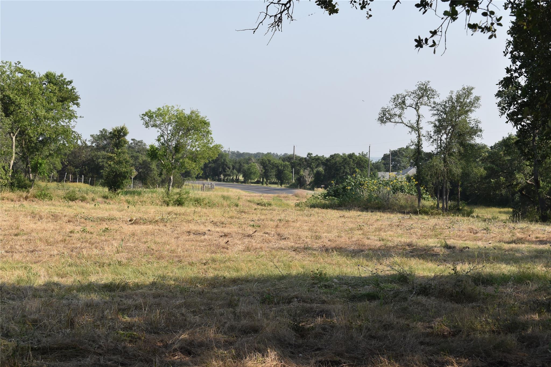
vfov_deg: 16.6
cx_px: 276
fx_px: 1263
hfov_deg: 24.6
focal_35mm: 82
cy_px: 184
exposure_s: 1/350
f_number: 9.5
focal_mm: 55
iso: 200
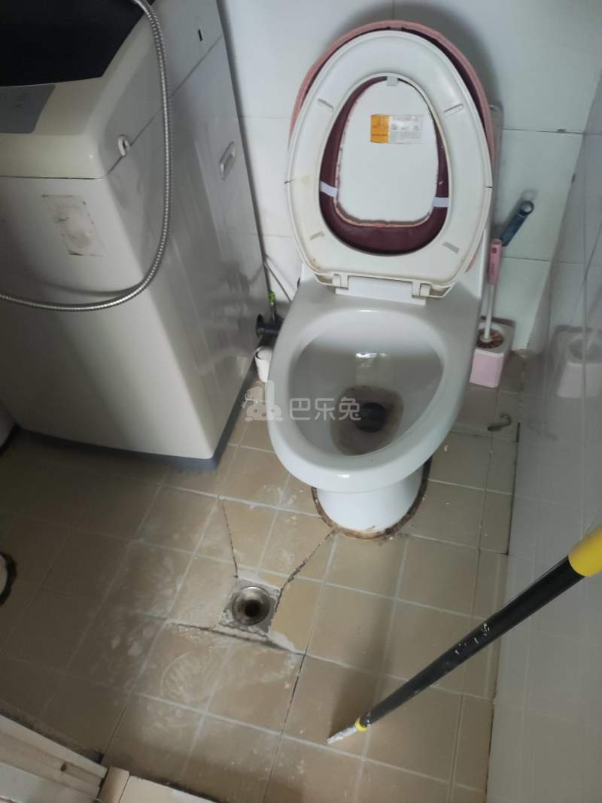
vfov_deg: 69.4
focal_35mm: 25
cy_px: 402
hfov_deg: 54.9
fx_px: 580
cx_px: 301
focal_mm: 4.71
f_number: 1.79
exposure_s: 1/100
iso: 402
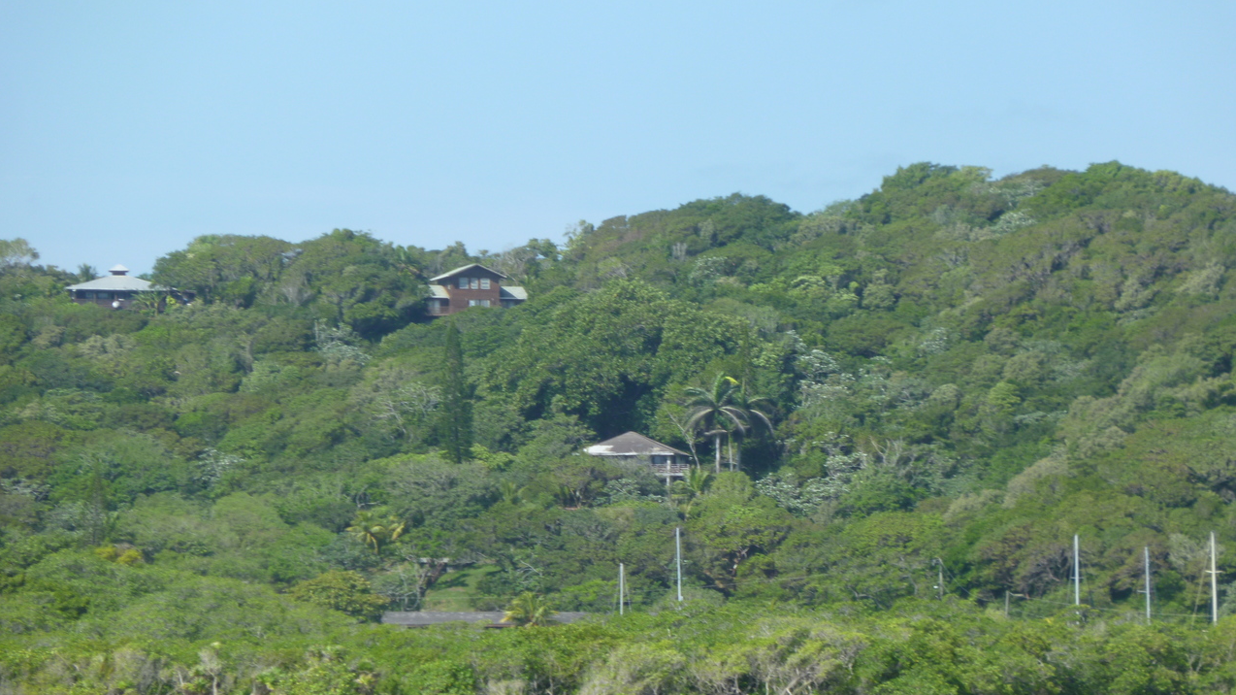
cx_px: 618
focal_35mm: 219
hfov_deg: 9.8
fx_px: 7176
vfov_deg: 5.5
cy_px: 425
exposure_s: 1/160
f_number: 5.9
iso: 80
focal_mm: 36
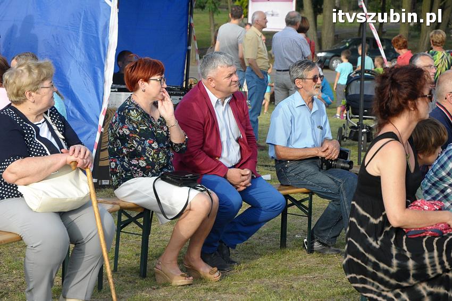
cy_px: 150
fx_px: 1317
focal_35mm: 105
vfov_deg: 13.0
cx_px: 226
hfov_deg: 19.5
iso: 800
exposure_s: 1/800
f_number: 7.1
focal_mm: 70
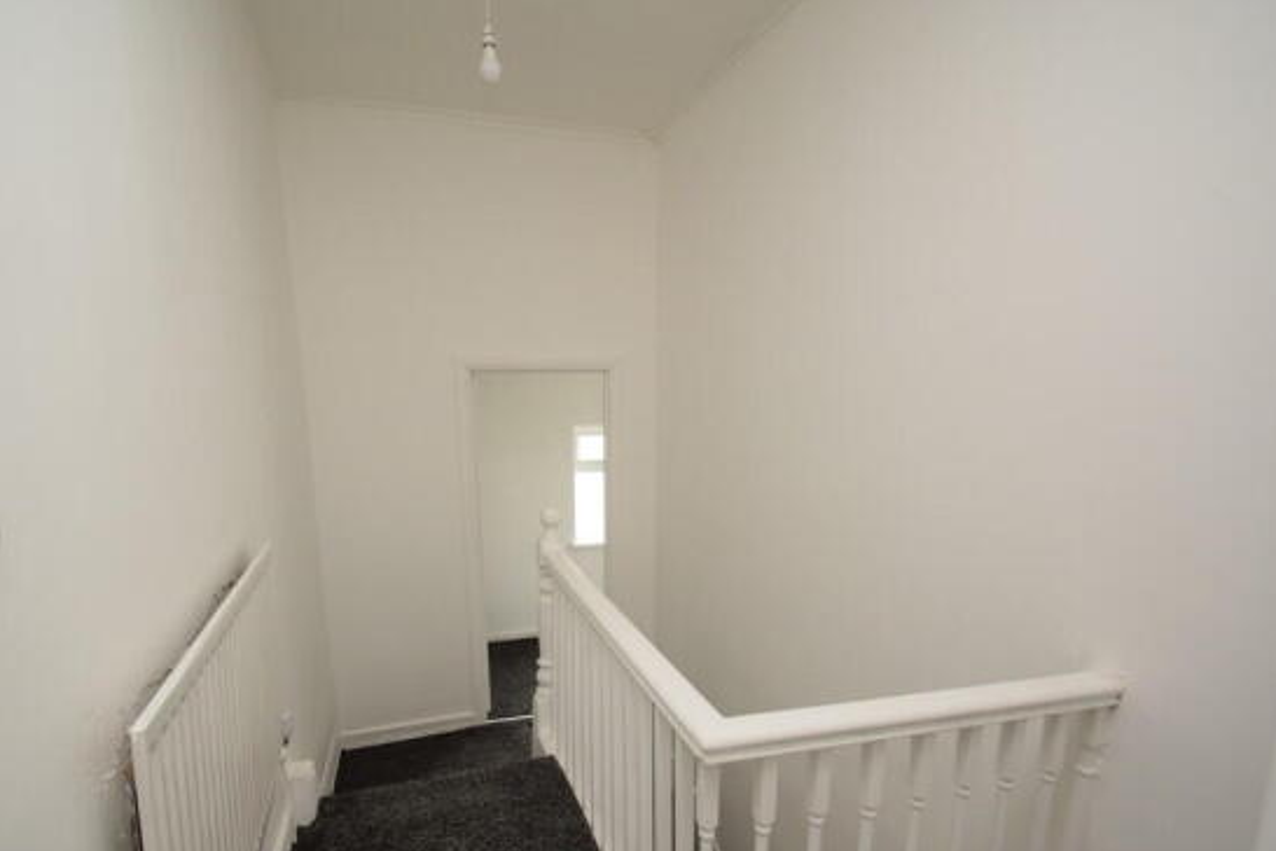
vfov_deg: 66.8
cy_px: 506
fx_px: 638
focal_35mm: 18
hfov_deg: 89.7
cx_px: 576
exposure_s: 1/60
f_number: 3.5
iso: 900
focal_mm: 10
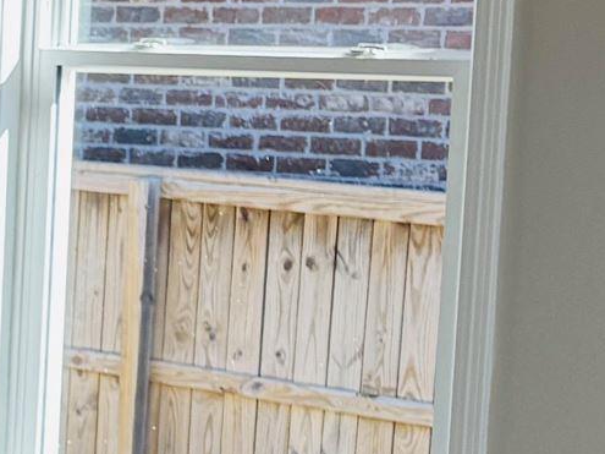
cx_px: -1260
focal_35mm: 149
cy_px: 226
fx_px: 2604
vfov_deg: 10.0
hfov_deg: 9.8
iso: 80
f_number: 1.78
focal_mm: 6.76
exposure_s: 1/215
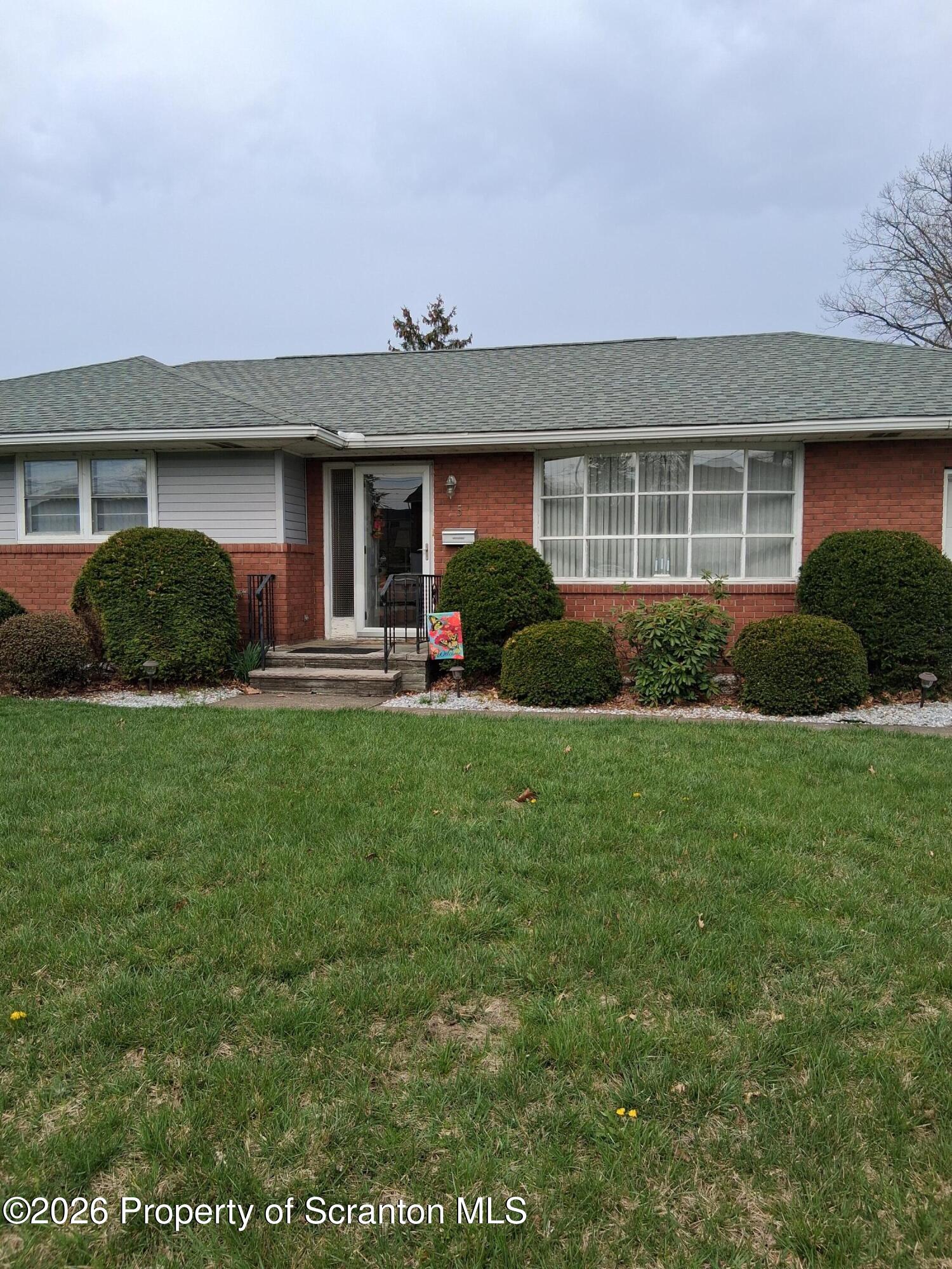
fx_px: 953
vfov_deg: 67.3
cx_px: 476
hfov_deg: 53.1
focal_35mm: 26
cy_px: 634
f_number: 1.8
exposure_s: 1/439
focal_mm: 3.98
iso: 25
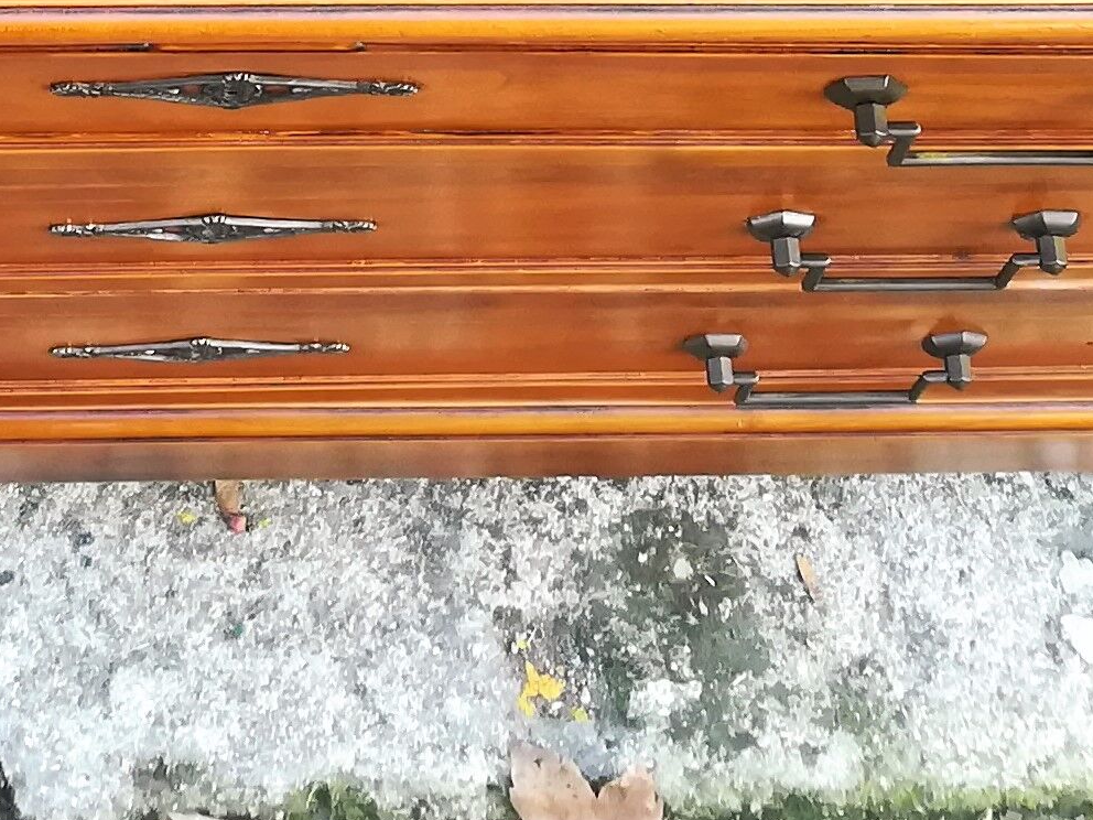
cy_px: -481
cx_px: 207
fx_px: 3126
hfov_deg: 19.6
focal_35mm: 99
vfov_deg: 13.8
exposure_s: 1/33.3
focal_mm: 3.83
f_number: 2.2
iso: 160
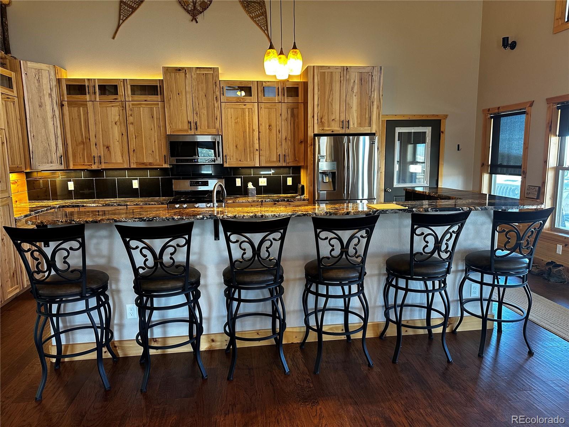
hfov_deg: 71.6
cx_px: 284
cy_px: 214
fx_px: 394
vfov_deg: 56.8
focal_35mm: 24
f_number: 1.78
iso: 250
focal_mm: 6.86
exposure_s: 1/60
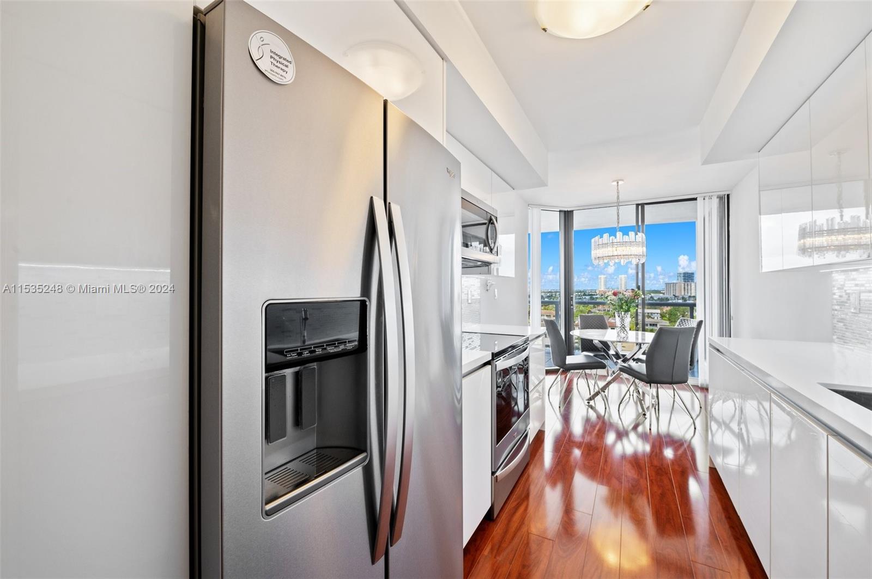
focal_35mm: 14
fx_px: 339
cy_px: 290
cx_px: 436
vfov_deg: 81.1
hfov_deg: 104.3
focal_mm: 14
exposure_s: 1/20
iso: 200
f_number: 8
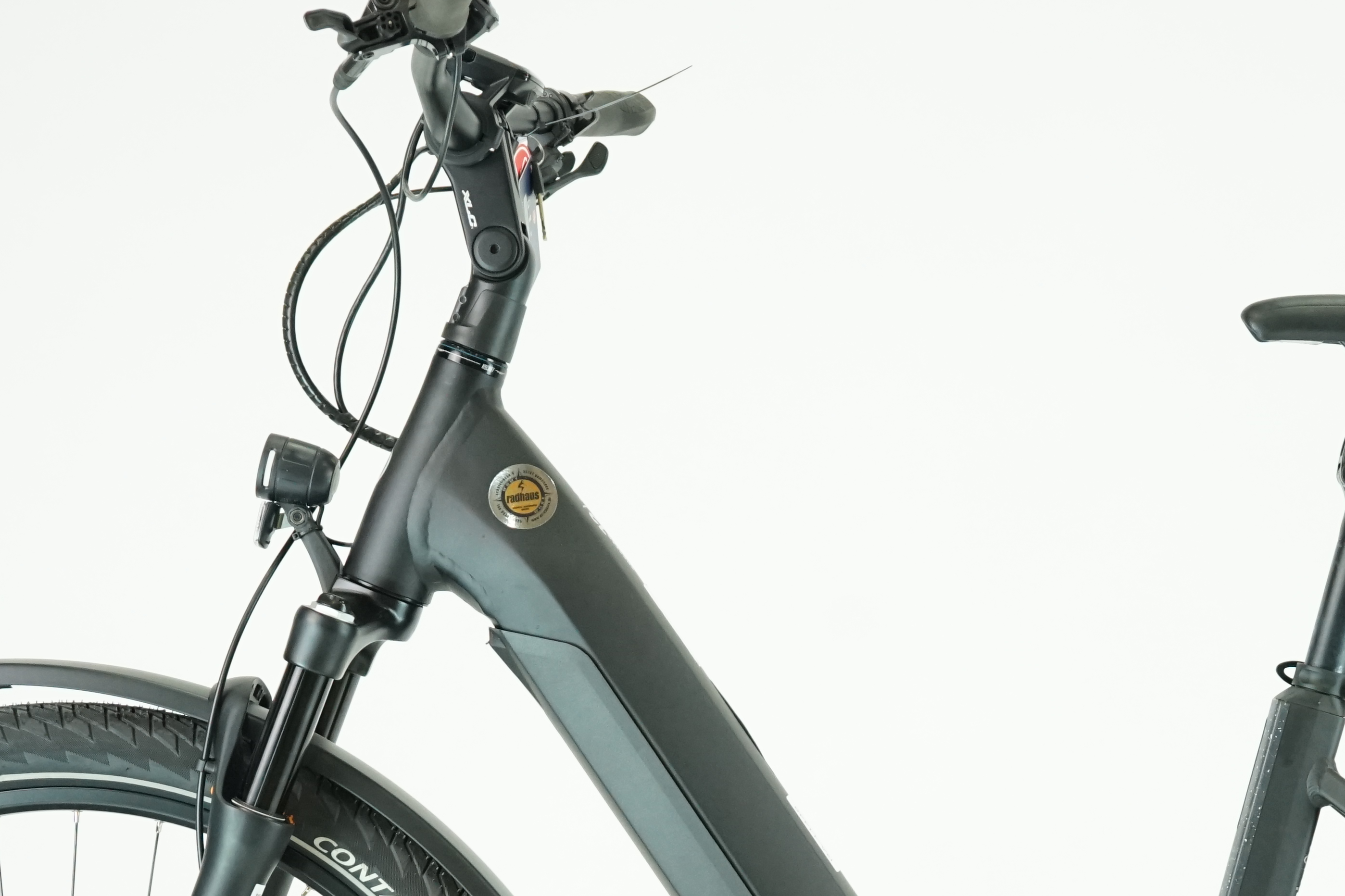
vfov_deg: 11.5
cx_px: 976
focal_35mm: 118
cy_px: 861
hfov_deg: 17.3
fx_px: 4408
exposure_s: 1/200
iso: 2000
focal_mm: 55
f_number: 5
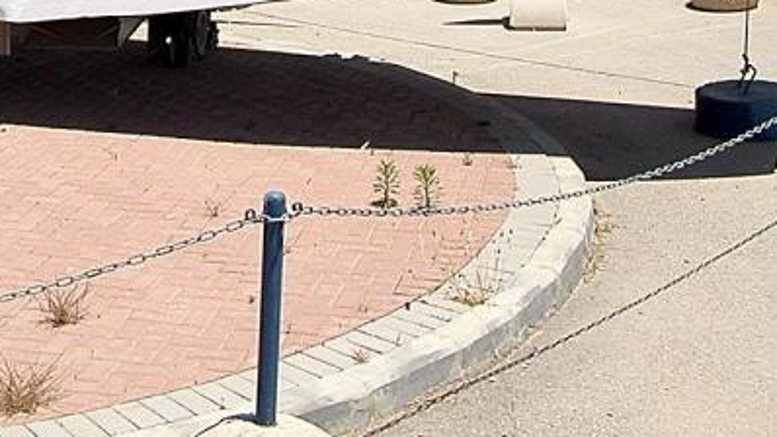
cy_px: -111
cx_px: 127
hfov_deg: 25.6
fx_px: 1669
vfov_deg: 14.4
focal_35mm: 81
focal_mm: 5.6
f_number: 2.7
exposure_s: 1/2564
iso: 100
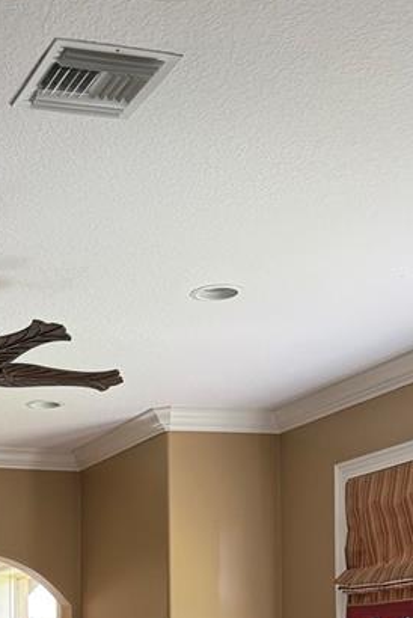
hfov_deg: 17.8
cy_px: 653
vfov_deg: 25.9
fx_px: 1254
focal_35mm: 73
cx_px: -89
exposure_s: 1/60
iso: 250
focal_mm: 6.76
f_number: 1.78
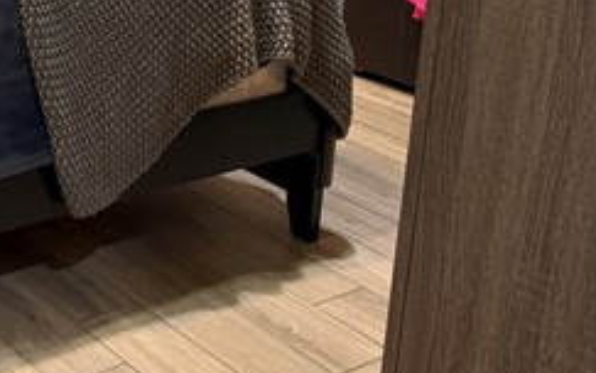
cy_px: -101
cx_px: -83
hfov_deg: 27.6
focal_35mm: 67
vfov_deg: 18.2
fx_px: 1089
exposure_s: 1/60
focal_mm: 6.76
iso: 320
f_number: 1.78
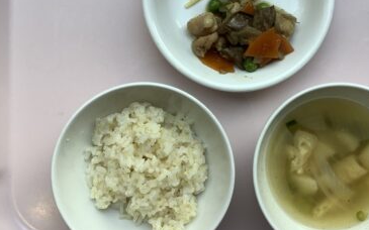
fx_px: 452
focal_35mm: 45
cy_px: 70
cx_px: 215
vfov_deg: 28.3
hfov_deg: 44.2
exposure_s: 1/100
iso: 25
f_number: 2.4
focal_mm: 3.3
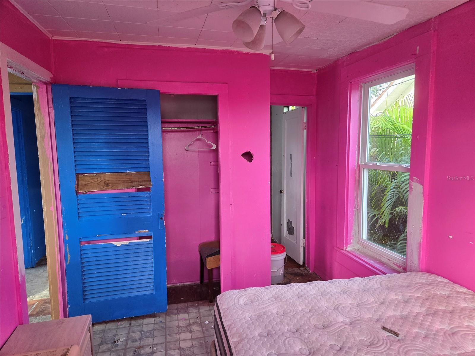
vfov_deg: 58.9
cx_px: 238
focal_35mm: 23
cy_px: 178
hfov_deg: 73.9
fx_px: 316
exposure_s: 1/180
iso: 125
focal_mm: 5.4
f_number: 1.8
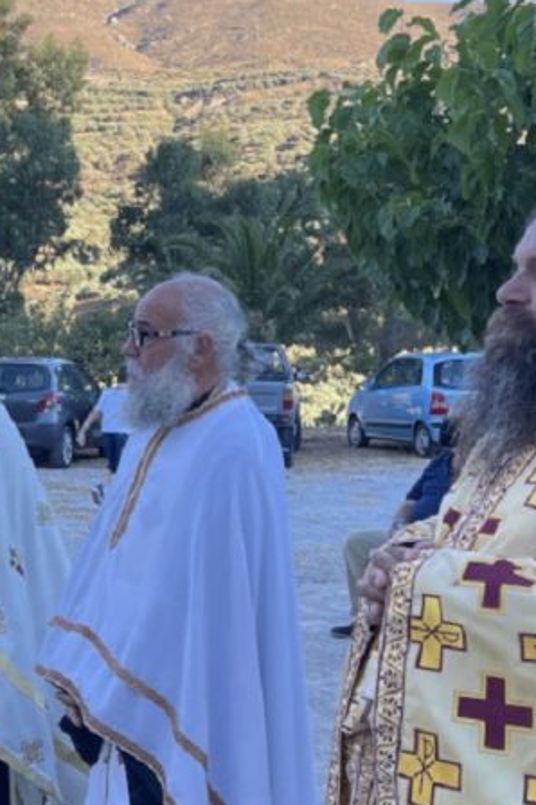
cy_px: 457
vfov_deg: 32.3
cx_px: -112
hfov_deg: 20.5
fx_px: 1385
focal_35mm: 62
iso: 32
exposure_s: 1/359
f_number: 1.6
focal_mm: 5.1
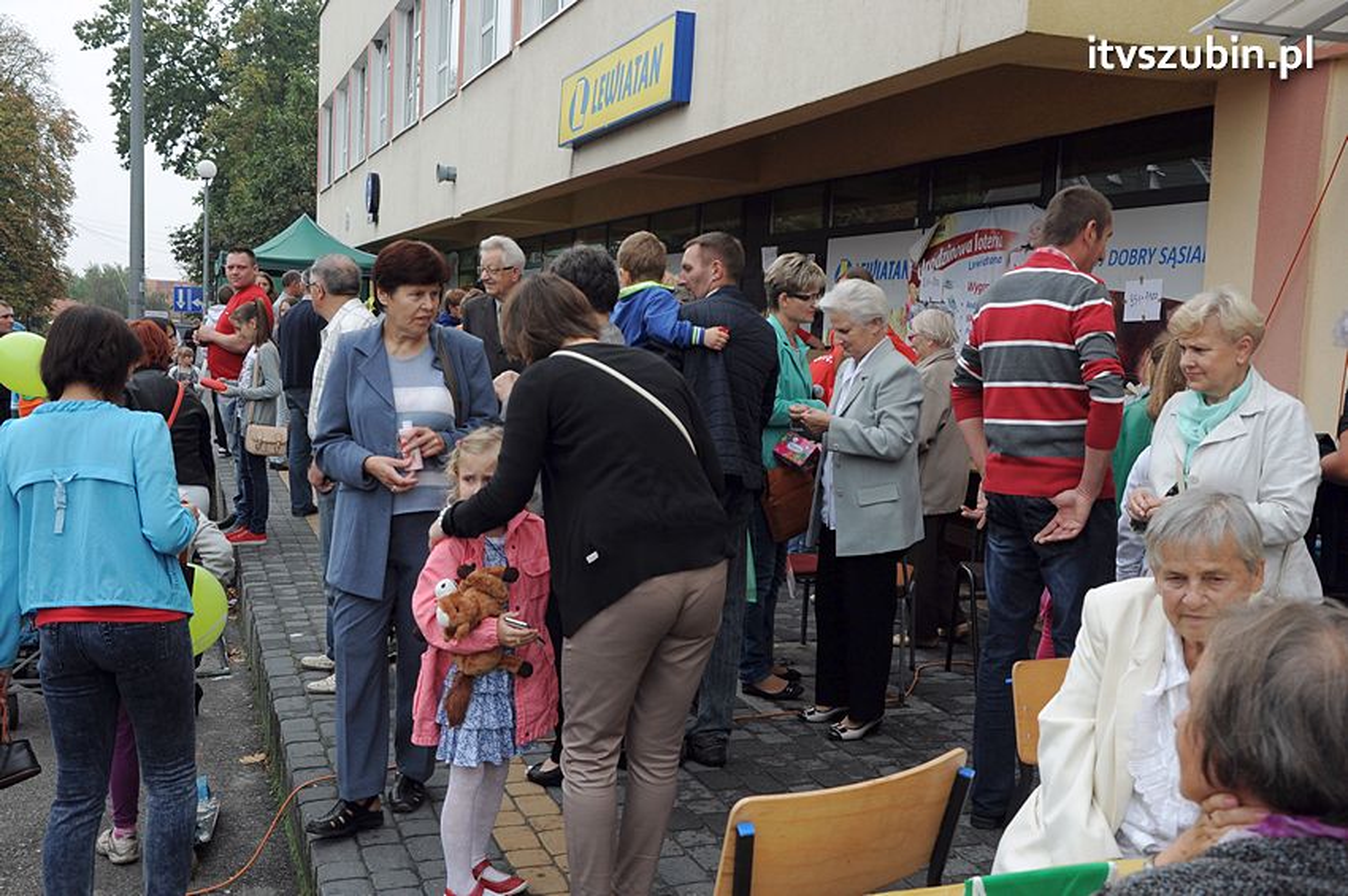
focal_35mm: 38
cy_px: 448
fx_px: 1403
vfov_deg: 35.4
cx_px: 674
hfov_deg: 51.3
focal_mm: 25
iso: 400
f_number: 8
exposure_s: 1/250
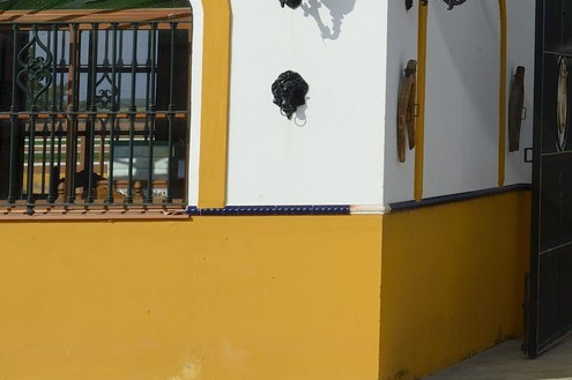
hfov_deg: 10.9
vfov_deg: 7.5
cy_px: -131
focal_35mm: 181
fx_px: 2873
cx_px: 884
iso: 200
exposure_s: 1/640
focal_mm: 56
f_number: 13
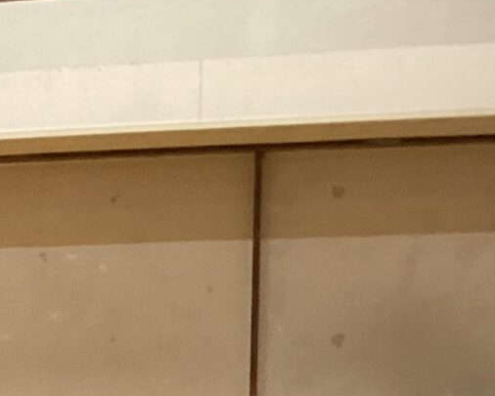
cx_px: -728
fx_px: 2242
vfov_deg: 9.9
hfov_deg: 10.6
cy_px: 526
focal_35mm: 153
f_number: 2.4
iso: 320
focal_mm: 3.3
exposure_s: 1/60
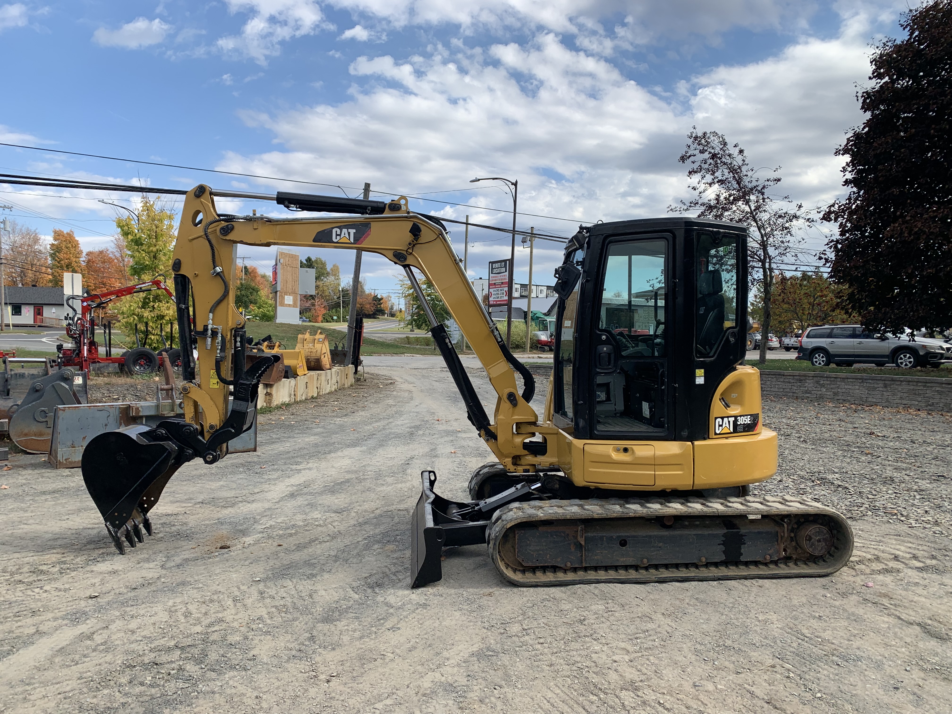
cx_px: 476
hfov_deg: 67.3
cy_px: 357
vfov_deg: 53.1
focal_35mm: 26
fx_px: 715
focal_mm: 4.25
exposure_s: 1/1718
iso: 25
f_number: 1.8
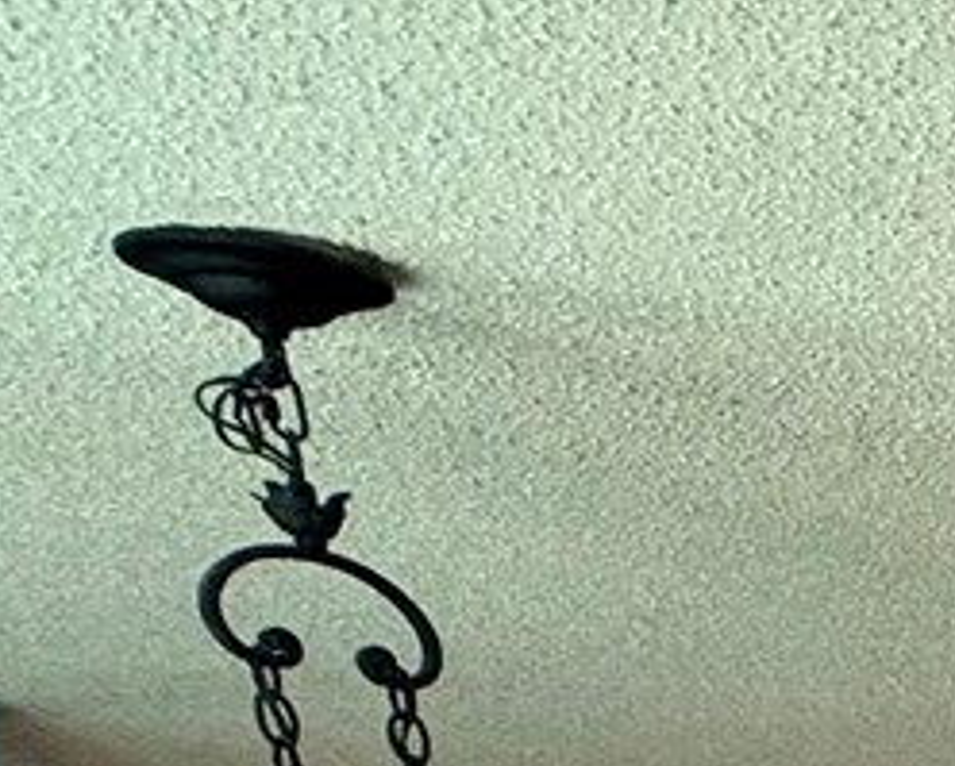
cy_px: 1659
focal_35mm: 88
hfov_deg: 12.0
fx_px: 2490
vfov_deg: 13.9
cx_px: 2761
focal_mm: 2.22
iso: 125
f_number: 2.2
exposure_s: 1/99
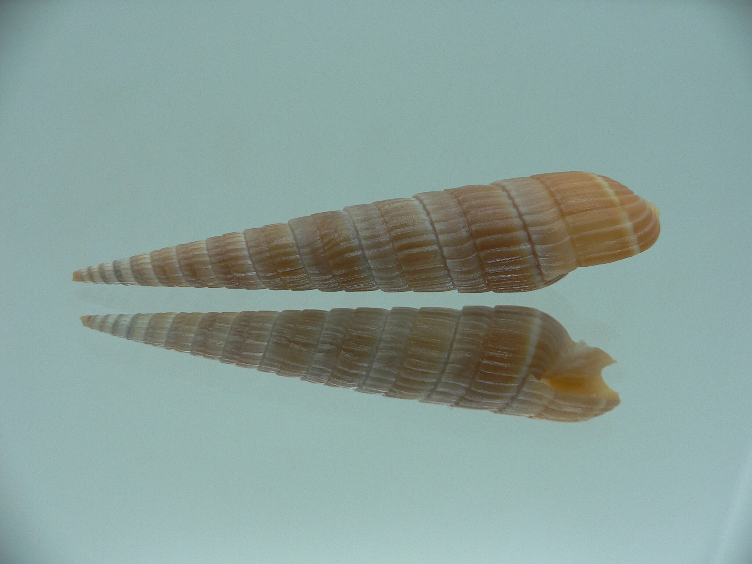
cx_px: 376
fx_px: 760
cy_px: 282
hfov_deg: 52.6
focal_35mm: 35
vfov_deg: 40.7
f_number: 2.8
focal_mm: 4.6
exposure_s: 1/60
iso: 80
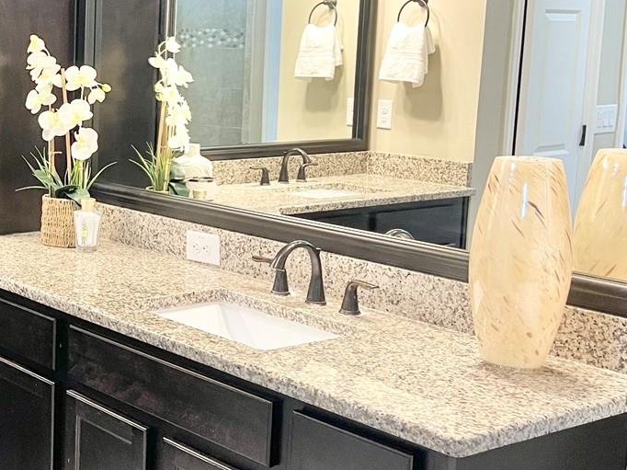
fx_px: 1105
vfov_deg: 24.0
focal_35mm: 61
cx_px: 1
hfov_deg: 29.6
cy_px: 201
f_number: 1.6
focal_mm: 5.1
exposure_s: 1/60
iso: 250
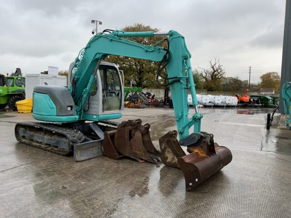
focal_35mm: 29
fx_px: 244
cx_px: 146
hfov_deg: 61.7
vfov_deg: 48.2
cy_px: 109
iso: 64
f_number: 1.8
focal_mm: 3
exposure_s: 1/120
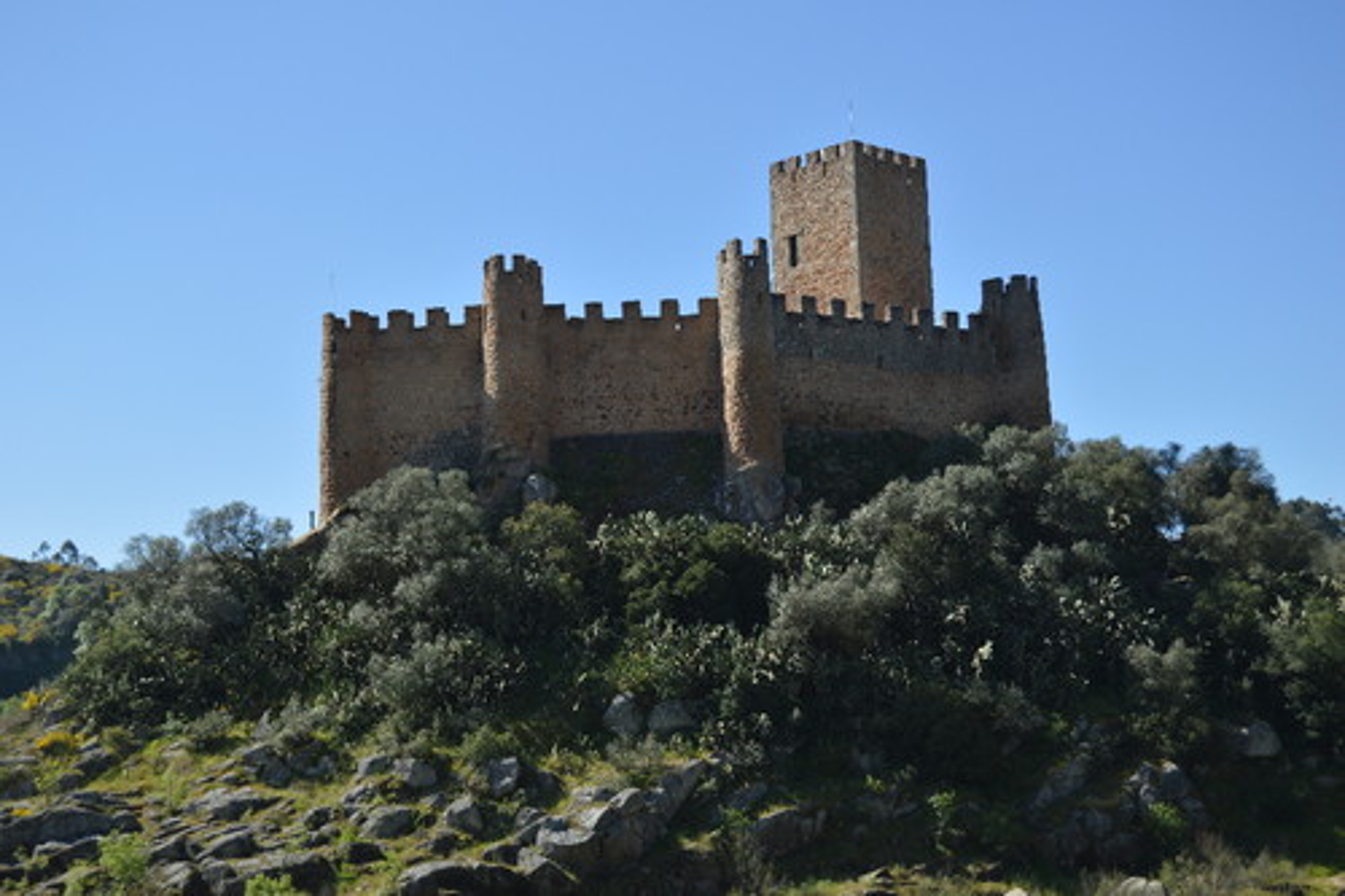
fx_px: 2129
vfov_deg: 23.8
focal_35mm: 57
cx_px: 672
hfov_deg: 35.1
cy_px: 448
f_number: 5
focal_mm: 38
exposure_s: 1/500
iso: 100
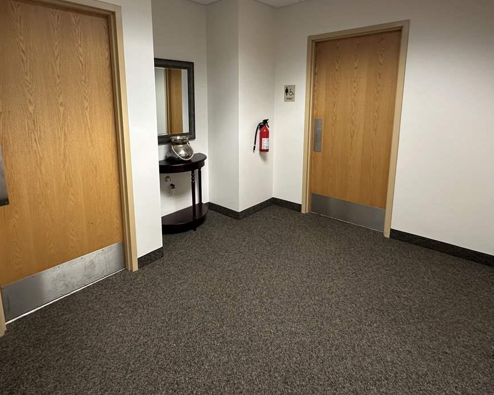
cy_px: 147
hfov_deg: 80.1
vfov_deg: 67.0
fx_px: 292
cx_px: 219
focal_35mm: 20
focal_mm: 2.22
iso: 200
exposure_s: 1/60
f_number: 2.2
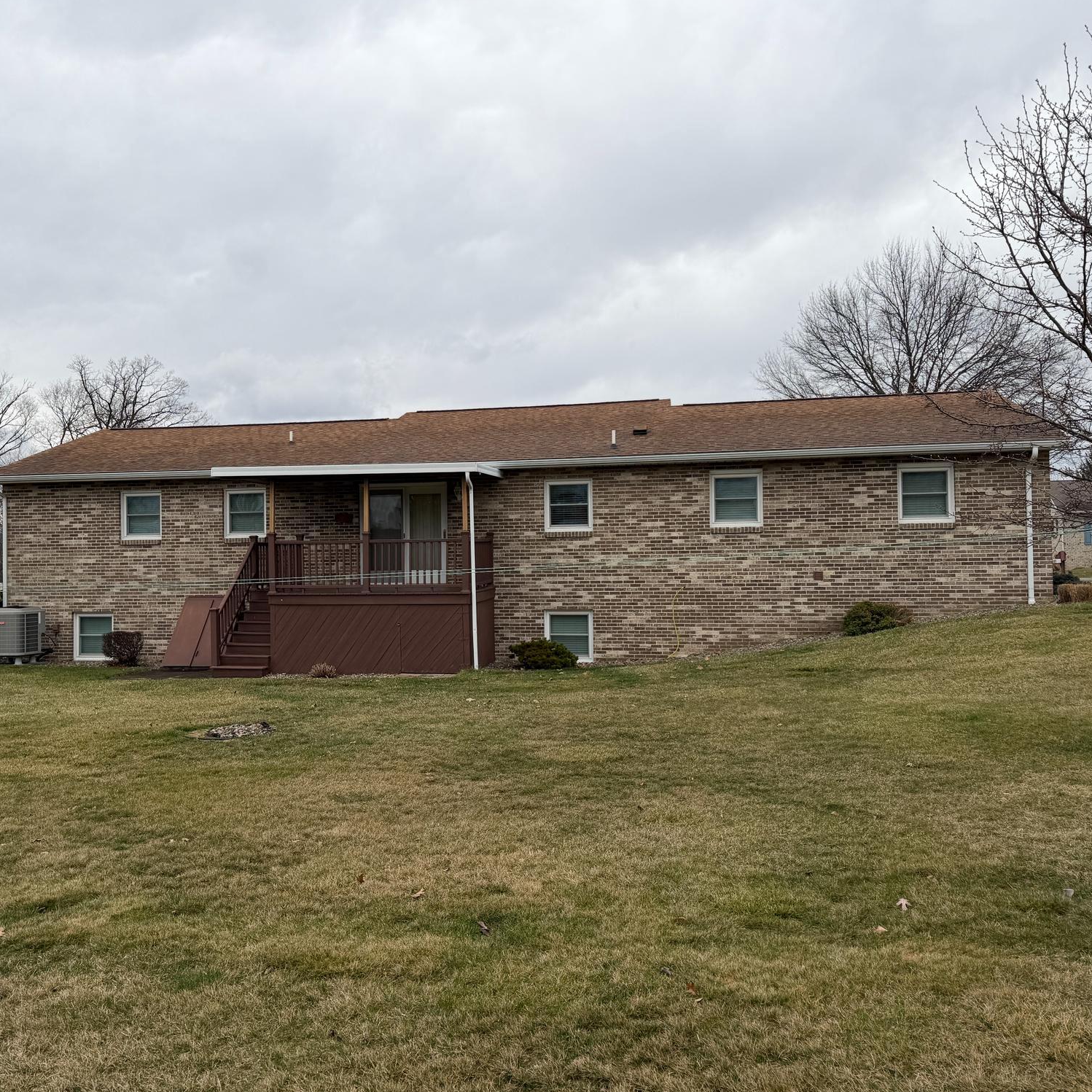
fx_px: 1035
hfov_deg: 55.4
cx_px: 465
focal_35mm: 29
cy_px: 552
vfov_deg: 55.6
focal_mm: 6.76
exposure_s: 1/1464
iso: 80
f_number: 1.78
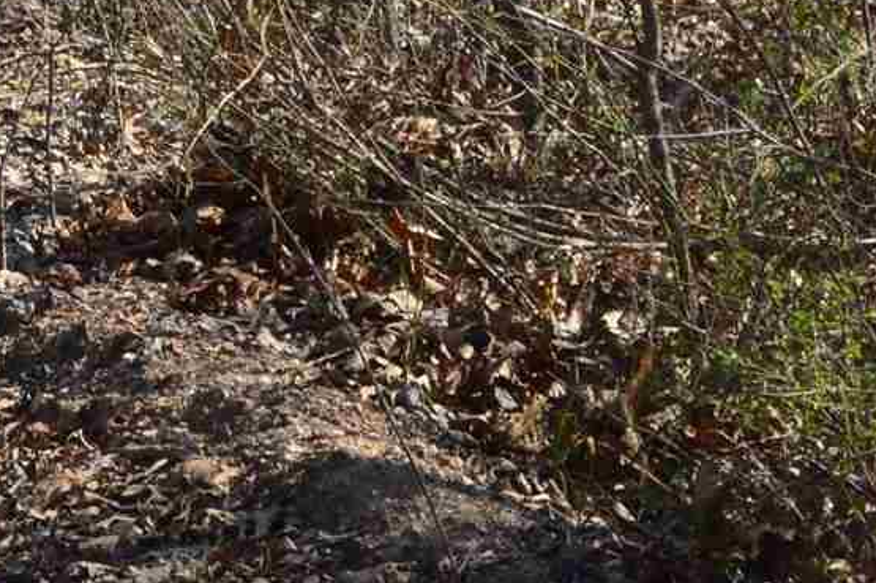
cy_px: -556
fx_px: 6053
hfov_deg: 8.2
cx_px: -196
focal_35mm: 249
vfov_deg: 5.4
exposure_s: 1/250
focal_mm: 30
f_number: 10
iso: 400
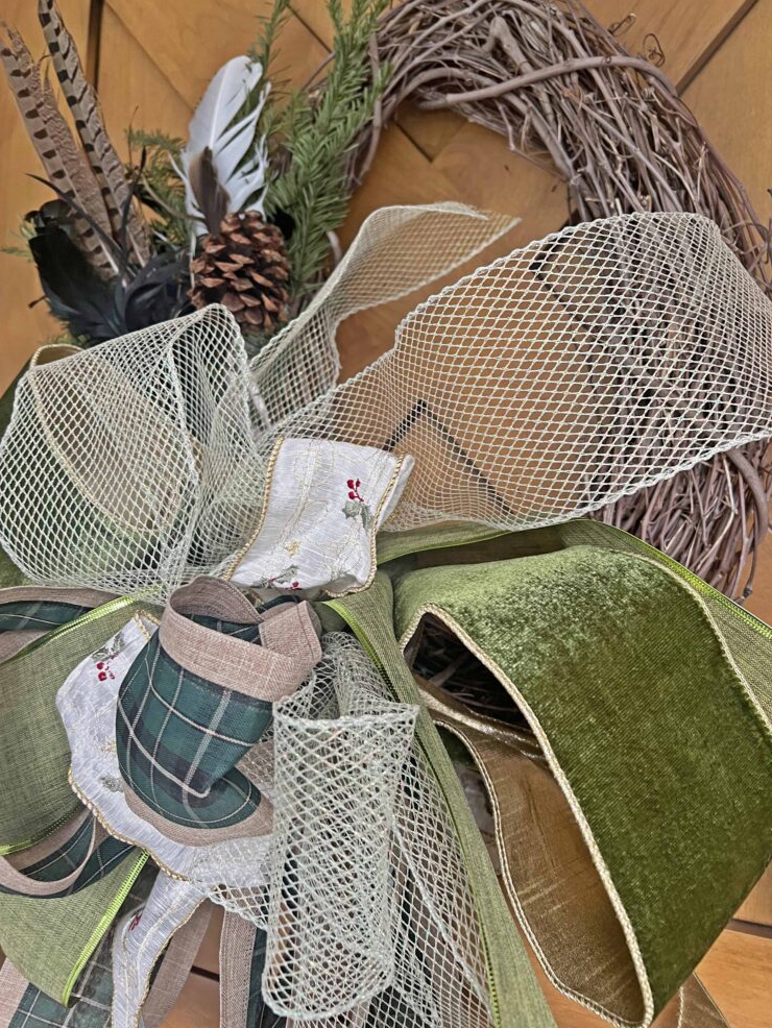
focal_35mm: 27
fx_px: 803
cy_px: 503
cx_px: 377
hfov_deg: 51.4
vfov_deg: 65.3
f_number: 1.5
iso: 125
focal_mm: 5.7
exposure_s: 1/70
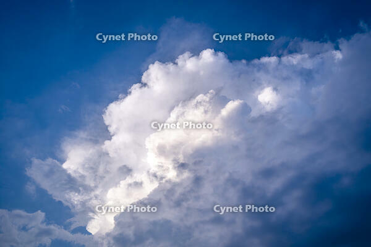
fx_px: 325
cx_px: 186
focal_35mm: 32
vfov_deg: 41.7
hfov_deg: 59.5
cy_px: 124
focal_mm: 31.5
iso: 100
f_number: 8
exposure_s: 1/60
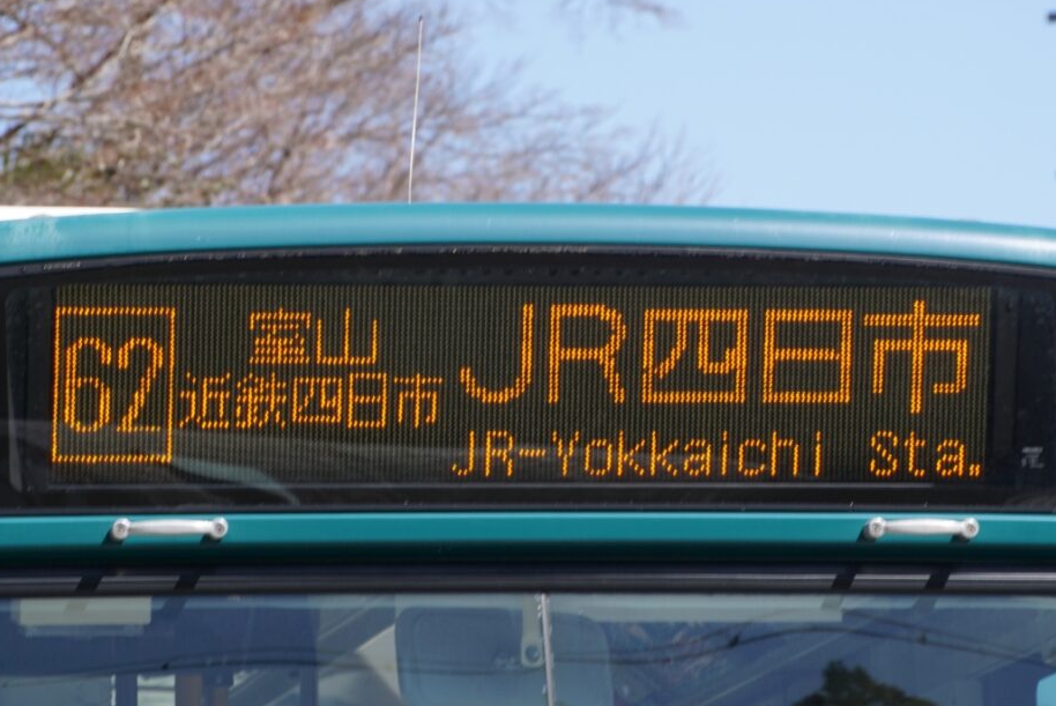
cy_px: 344
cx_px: 542
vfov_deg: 4.1
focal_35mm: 336
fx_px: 9864
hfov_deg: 6.1
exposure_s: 1/50
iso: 100
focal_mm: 200
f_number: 13
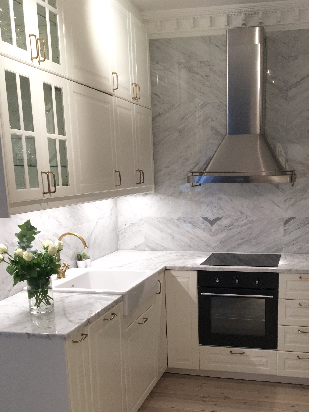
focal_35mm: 39
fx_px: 464
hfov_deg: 36.4
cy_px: 275
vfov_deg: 47.1
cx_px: 207
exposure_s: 1/33
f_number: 2.2
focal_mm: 4.15
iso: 80
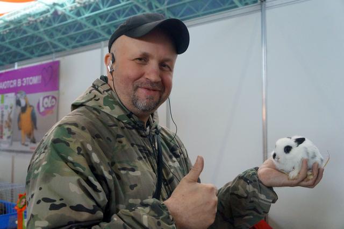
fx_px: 344
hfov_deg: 53.2
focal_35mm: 36
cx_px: 172
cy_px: 114
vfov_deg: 36.8
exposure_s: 1/160
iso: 3200
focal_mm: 24
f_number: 4
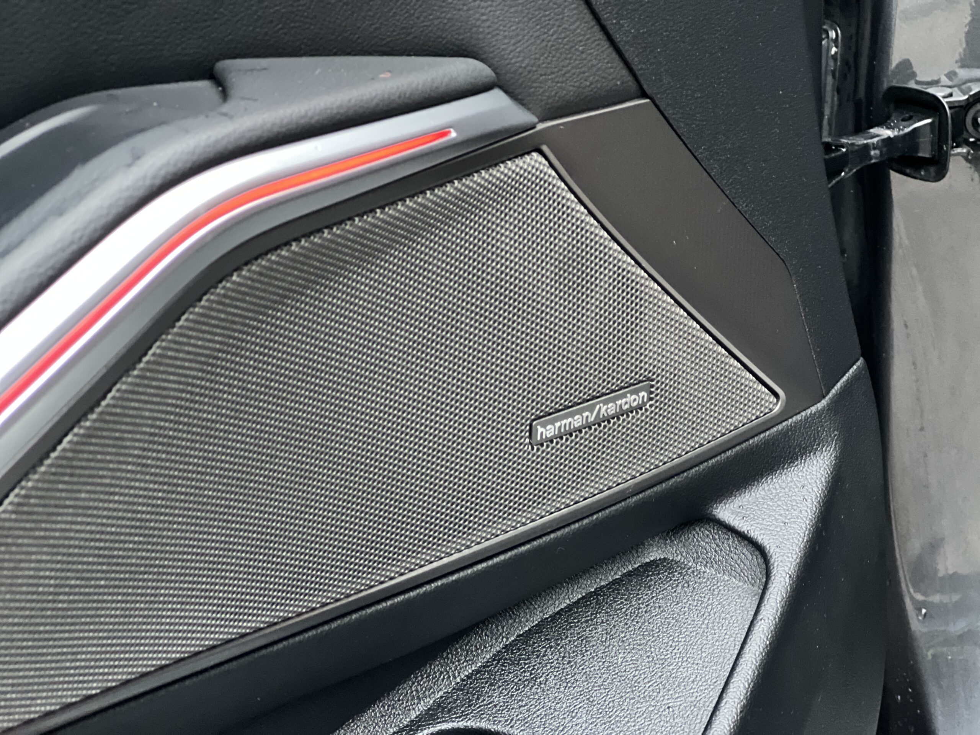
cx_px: 490
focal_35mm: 77
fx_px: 2180
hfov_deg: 25.3
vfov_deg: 19.1
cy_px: 368
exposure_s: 1/15
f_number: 2.8
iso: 500
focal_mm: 9
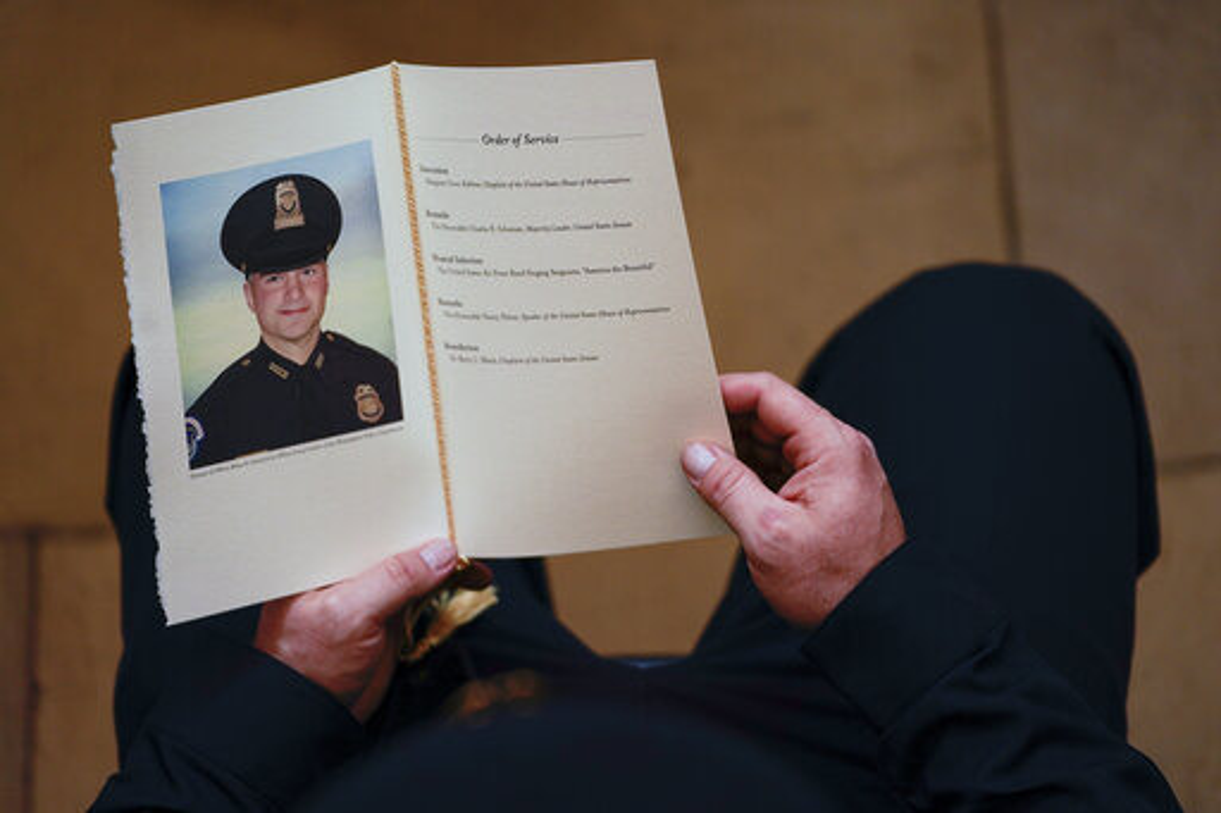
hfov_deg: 16.1
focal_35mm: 127
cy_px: 406
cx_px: 610
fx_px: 4306
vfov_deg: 10.8
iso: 800
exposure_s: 1/160
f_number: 2.8
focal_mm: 127
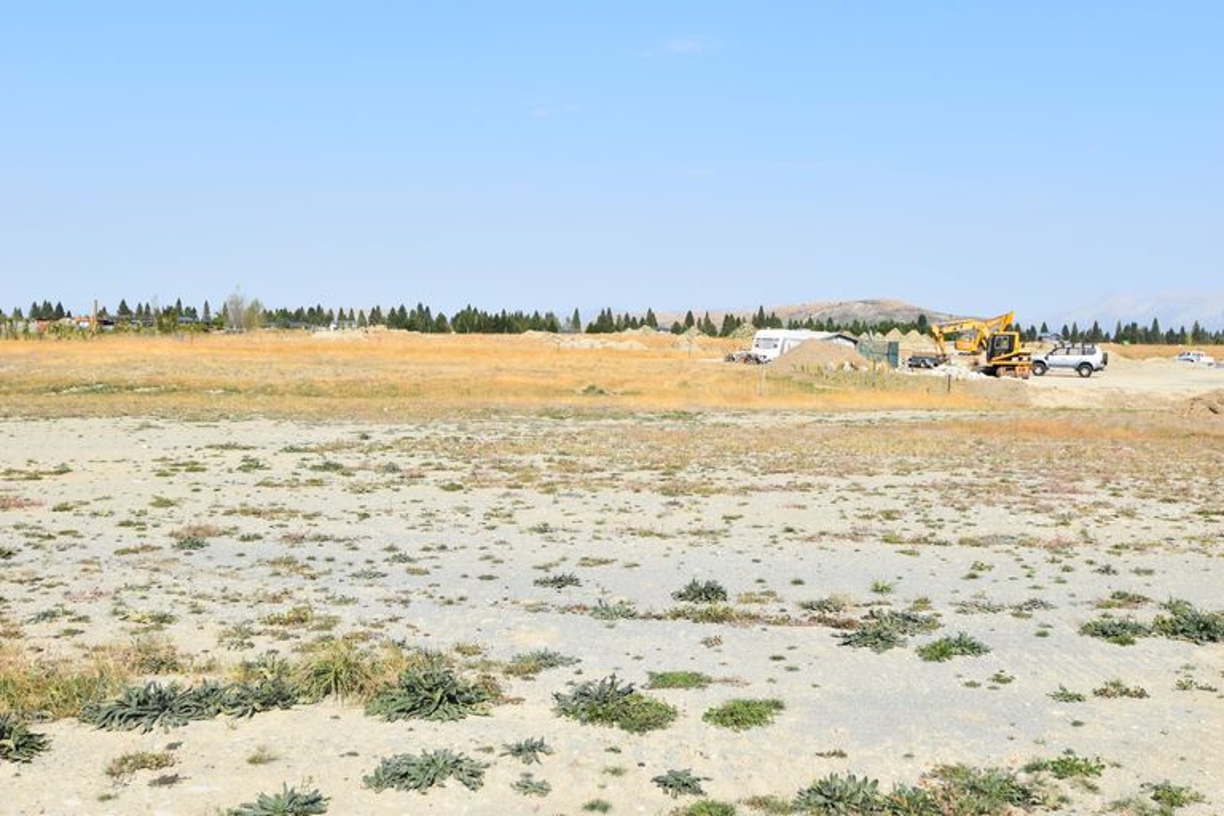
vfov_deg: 36.9
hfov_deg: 53.1
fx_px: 1224
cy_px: 408
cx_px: 612
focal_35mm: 36
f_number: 10
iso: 200
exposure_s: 1/400
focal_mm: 24
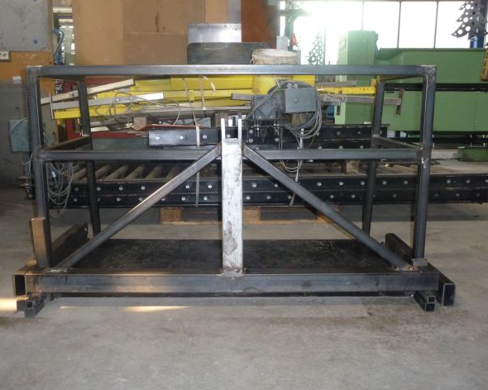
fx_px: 520
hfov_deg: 50.2
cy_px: 196
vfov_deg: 41.2
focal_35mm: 36
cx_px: 229
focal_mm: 5.6
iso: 400
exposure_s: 1/30
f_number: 3.6
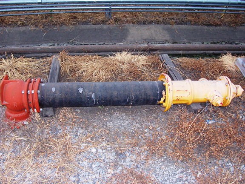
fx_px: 248
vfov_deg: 40.7
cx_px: 122
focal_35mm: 35
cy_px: 92
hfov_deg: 52.6
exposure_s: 1/60
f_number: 2.8
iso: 80
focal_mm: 6
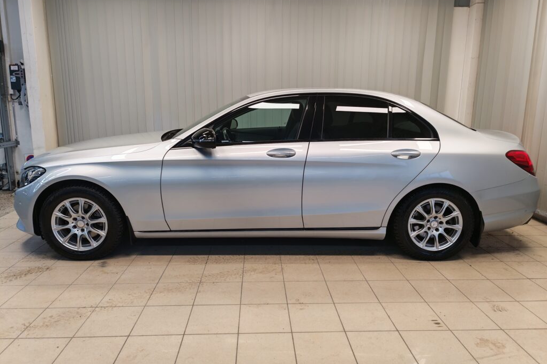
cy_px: 163
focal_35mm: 24
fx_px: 365
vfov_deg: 53.0
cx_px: 274
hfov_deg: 73.8
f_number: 1.6
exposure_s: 1/100
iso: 100
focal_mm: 5.4
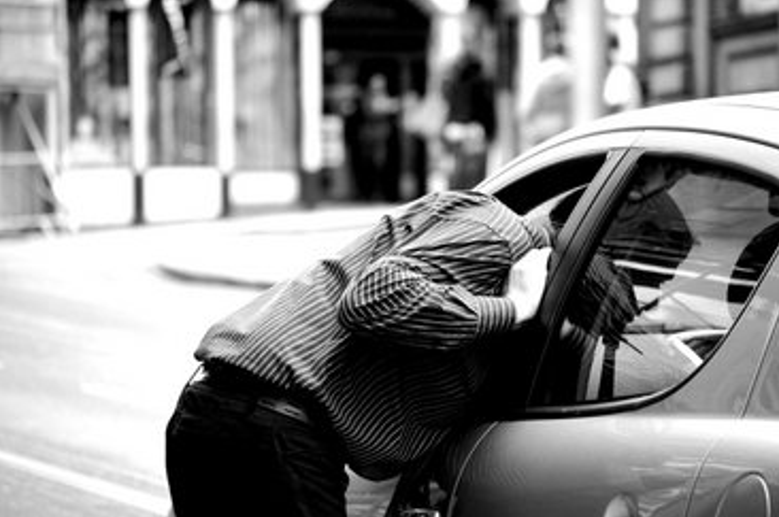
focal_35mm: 214
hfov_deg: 9.6
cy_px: 247
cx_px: 409
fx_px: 4614
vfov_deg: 6.4
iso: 800
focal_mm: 135
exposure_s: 1/200
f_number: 5
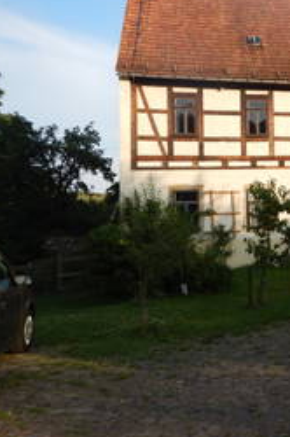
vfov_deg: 48.4
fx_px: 485
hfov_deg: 29.5
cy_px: 194
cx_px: 330
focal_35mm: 40
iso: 125
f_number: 2.8
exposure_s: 1/800
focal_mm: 4.3
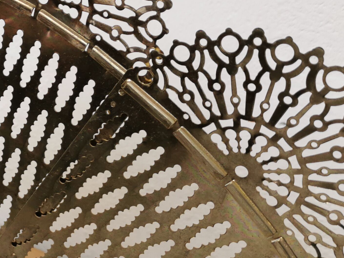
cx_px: 3
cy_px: 129
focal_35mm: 70
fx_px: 696
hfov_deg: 26.4
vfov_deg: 21.0
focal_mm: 5.58
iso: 125
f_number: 1.8
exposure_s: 1/50
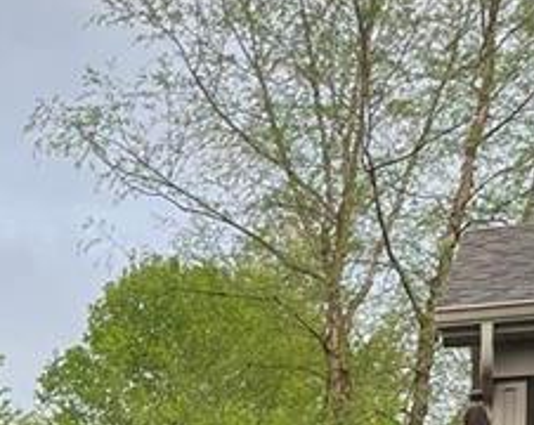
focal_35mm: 135
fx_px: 2130
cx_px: -340
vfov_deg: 10.4
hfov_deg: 13.2
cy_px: 862
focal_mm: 4.2
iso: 32
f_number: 1.6
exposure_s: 1/561
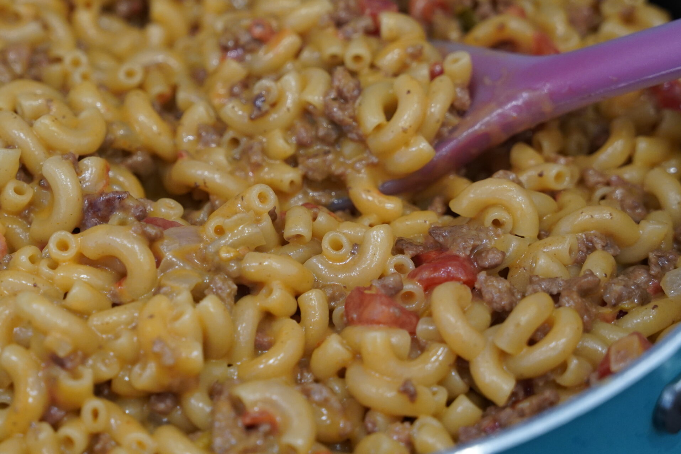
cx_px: 228
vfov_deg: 13.1
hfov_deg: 19.6
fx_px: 1970
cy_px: 165
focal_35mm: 104
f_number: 4
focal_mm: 51.9
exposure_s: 1/100
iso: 1250
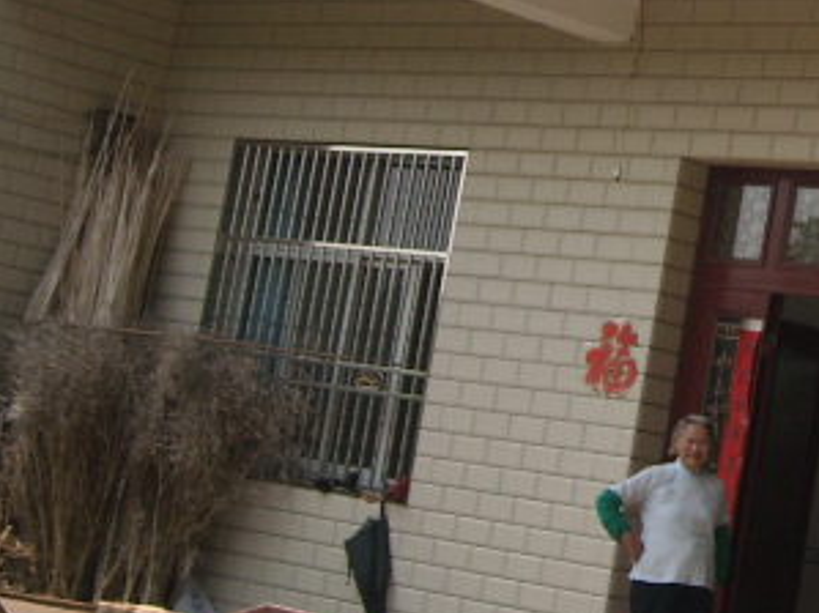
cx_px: 1090
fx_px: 2838
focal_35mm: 120
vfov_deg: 12.3
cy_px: 63
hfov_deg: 15.6
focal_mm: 5.7
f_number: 5.6
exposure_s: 1/184
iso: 64
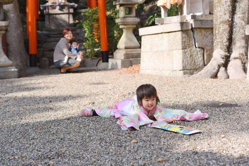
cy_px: 83
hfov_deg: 28.8
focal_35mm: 70
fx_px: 484
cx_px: 124
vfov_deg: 19.5
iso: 640
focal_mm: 70
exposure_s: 1/1600
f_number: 5.6
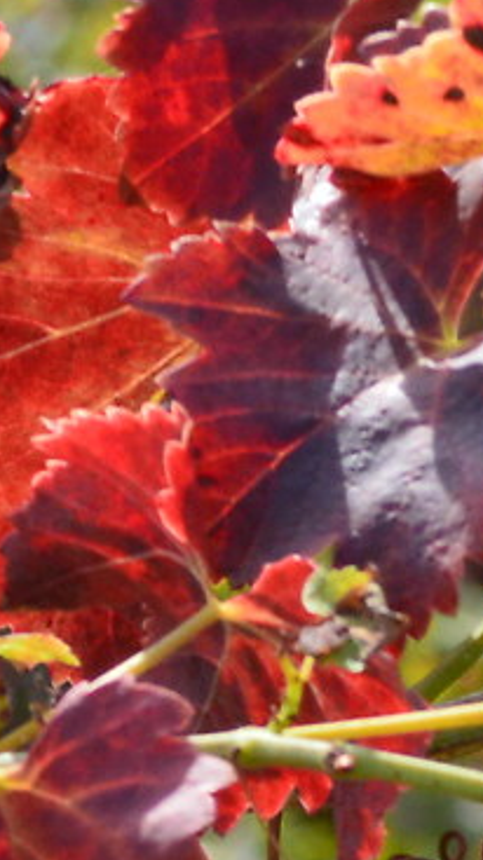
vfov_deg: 2.4
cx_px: 1306
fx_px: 20137
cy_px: 765
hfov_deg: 1.4
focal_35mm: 883
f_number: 10
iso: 400
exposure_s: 1/320
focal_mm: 86
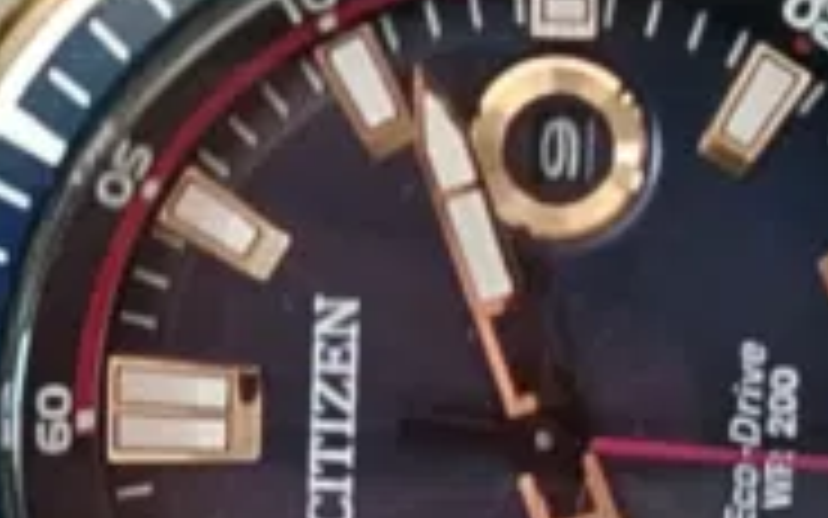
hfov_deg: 11.8
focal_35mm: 177
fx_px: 3994
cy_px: 689
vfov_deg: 7.3
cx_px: 576
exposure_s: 1/24
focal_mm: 5.25
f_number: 1.75
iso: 2818
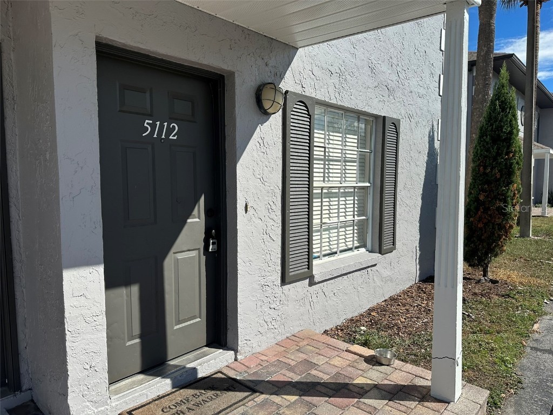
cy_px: 208
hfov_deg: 71.6
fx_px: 383
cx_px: 276
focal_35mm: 24
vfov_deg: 56.8
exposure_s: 1/5848
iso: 80
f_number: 1.78
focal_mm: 6.86
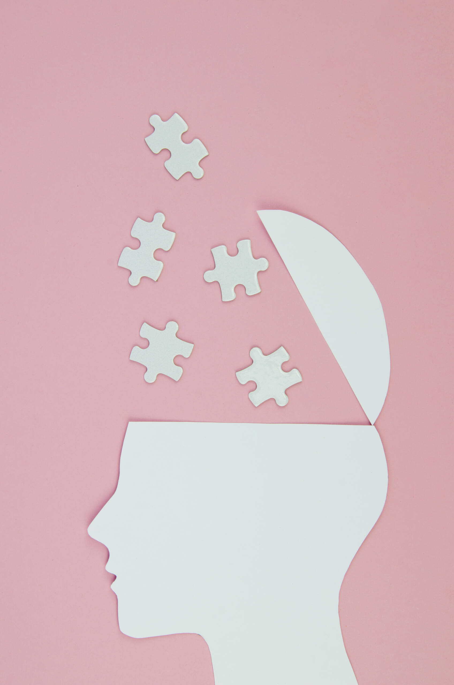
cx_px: 227
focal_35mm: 93
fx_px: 1767
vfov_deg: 22.0
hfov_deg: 14.6
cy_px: 342
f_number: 10
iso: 125
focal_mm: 62
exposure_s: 1/20
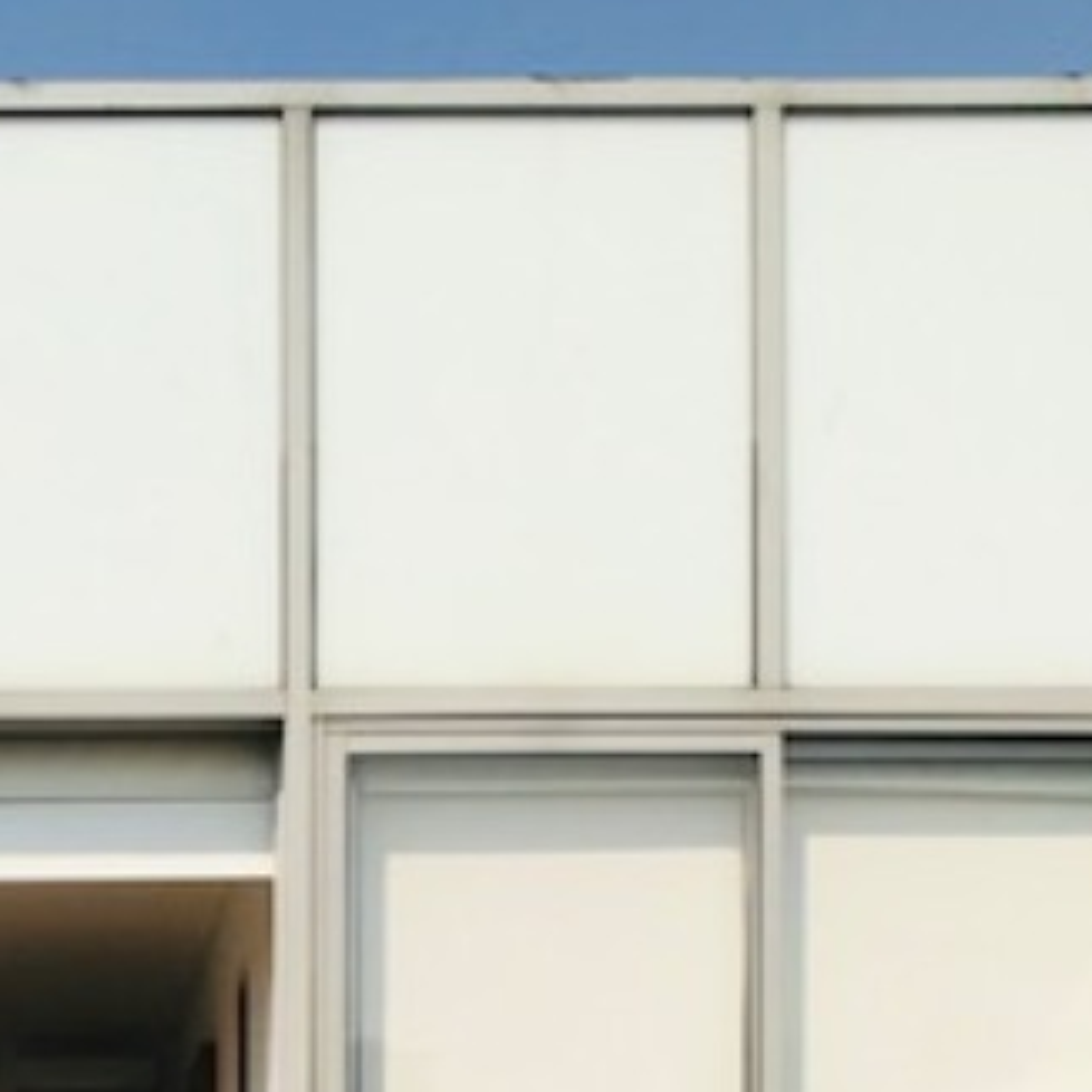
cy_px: 1283
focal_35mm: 81
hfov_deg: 20.8
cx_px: 60
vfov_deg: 20.2
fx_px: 2891
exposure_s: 1/4000
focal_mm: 3.99
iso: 20
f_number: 1.8
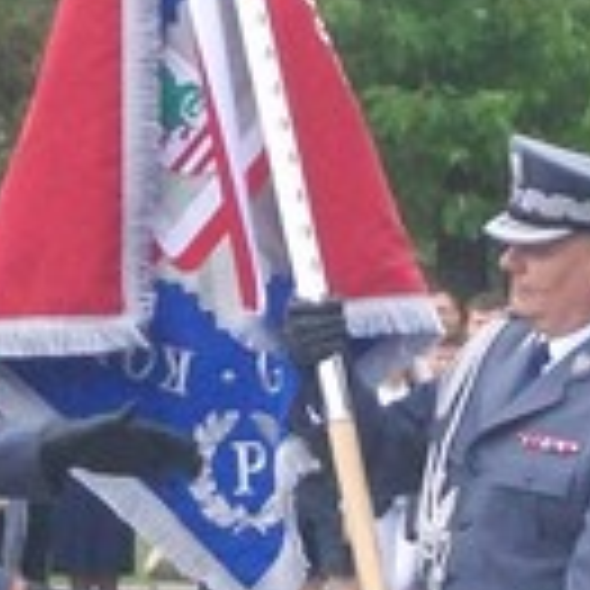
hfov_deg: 3.8
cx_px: 369
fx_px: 8967
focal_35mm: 465
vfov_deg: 3.8
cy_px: 658
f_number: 4.8
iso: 160
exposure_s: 1/200
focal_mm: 18
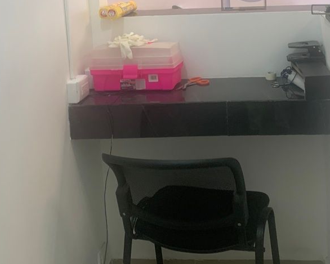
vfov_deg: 27.7
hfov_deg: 35.4
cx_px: 237
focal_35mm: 52
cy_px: 11
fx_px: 508
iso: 80
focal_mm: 4.25
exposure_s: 1/120
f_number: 1.8
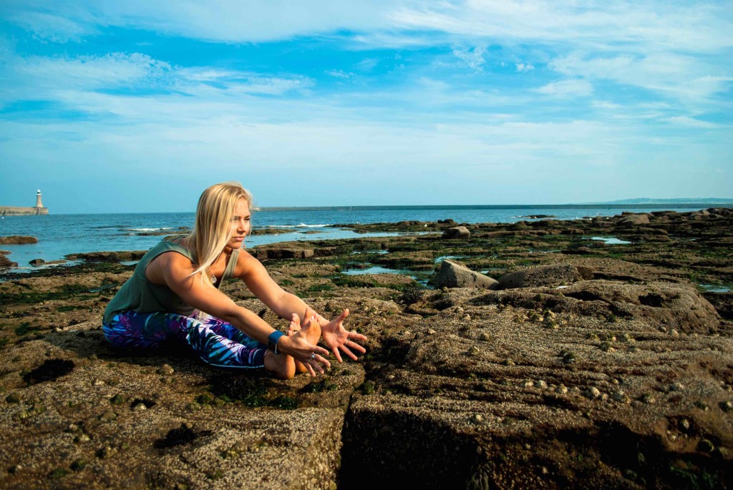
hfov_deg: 67.3
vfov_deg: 48.0
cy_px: 245
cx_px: 366
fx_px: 550
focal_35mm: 27
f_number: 3.5
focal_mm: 18
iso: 200
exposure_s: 1/1250
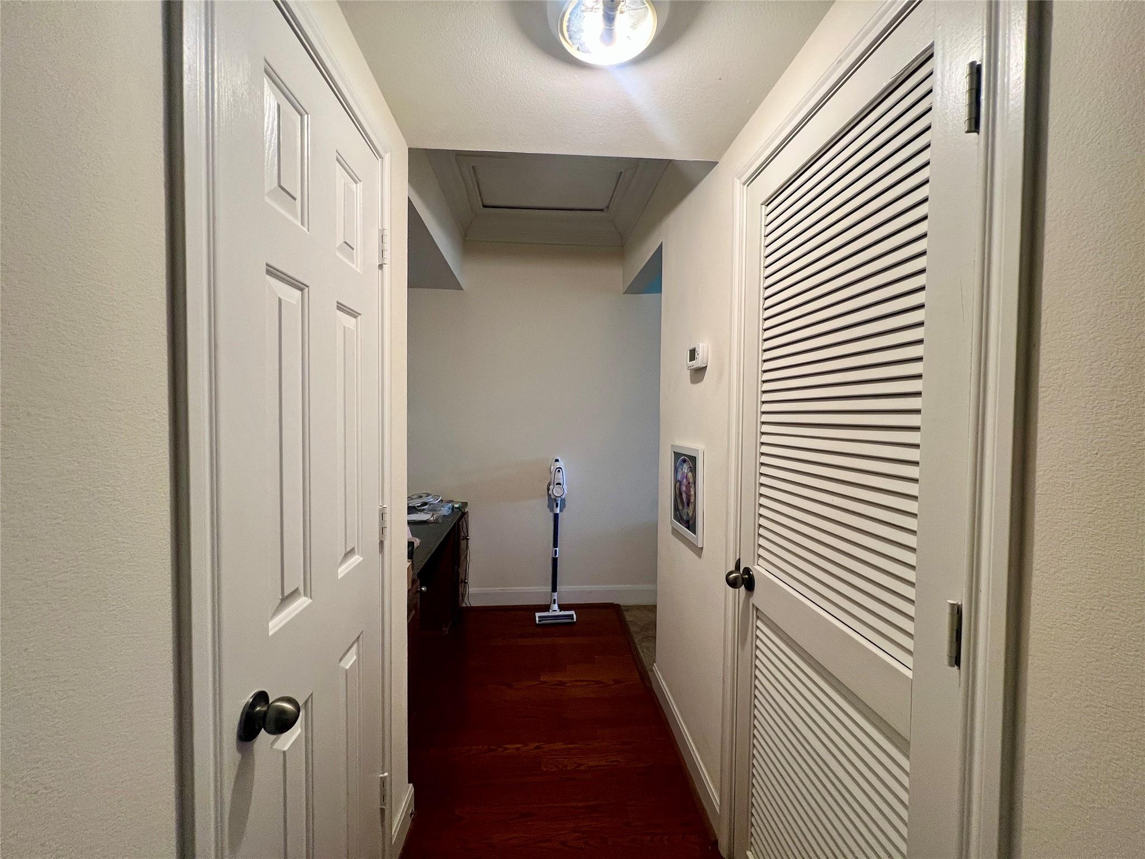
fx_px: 430
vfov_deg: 89.9
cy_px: 430
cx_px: 572
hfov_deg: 106.2
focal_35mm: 13
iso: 160
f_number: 1.8
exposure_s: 1/60
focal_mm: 1.57
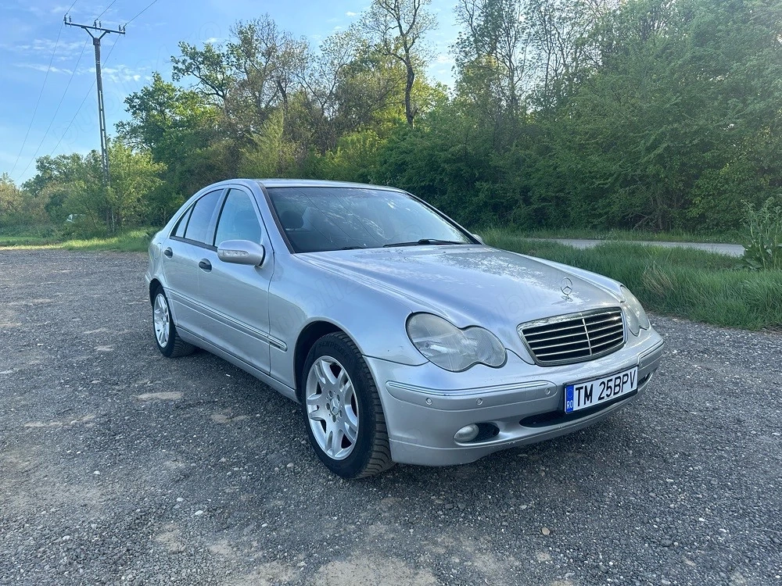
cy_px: 293
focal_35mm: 24
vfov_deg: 56.8
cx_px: 391
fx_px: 542
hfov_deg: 71.6
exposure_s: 1/1144
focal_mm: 6.86
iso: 80
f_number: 1.78
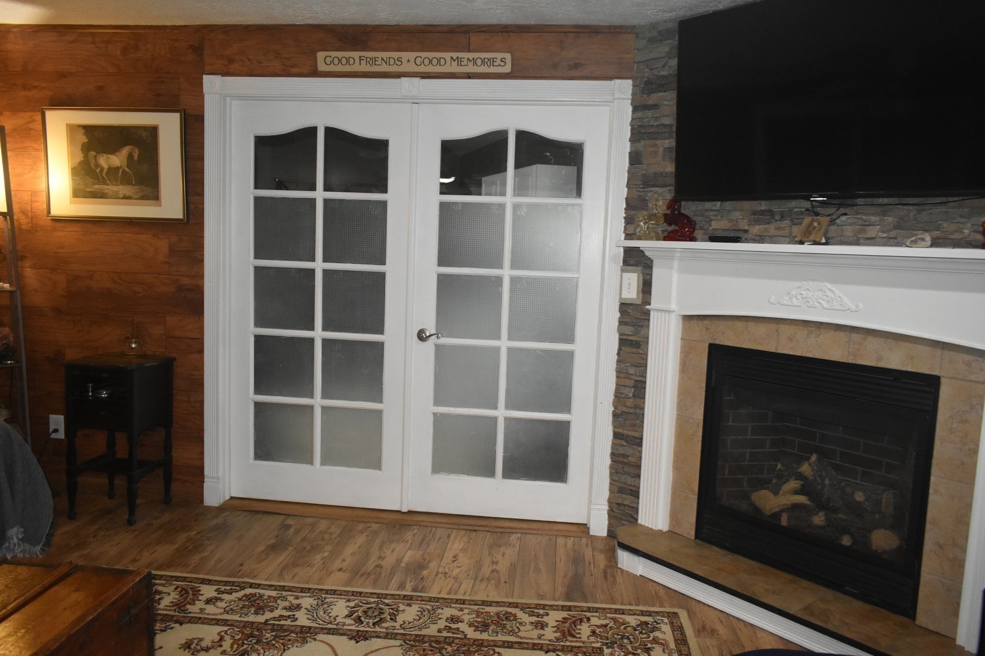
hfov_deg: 67.4
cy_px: 328
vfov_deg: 47.9
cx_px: 492
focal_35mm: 27
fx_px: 739
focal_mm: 18
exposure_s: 1/60
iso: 2200
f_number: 3.5
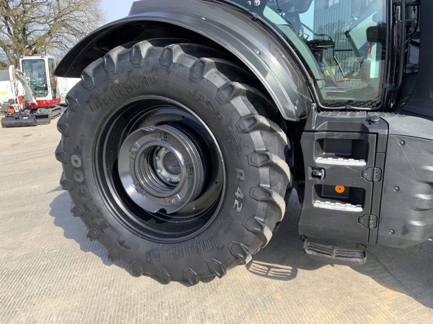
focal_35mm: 29
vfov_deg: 48.2
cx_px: 216
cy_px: 162
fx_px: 363
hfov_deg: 61.7
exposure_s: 1/770
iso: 16
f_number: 1.8
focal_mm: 3
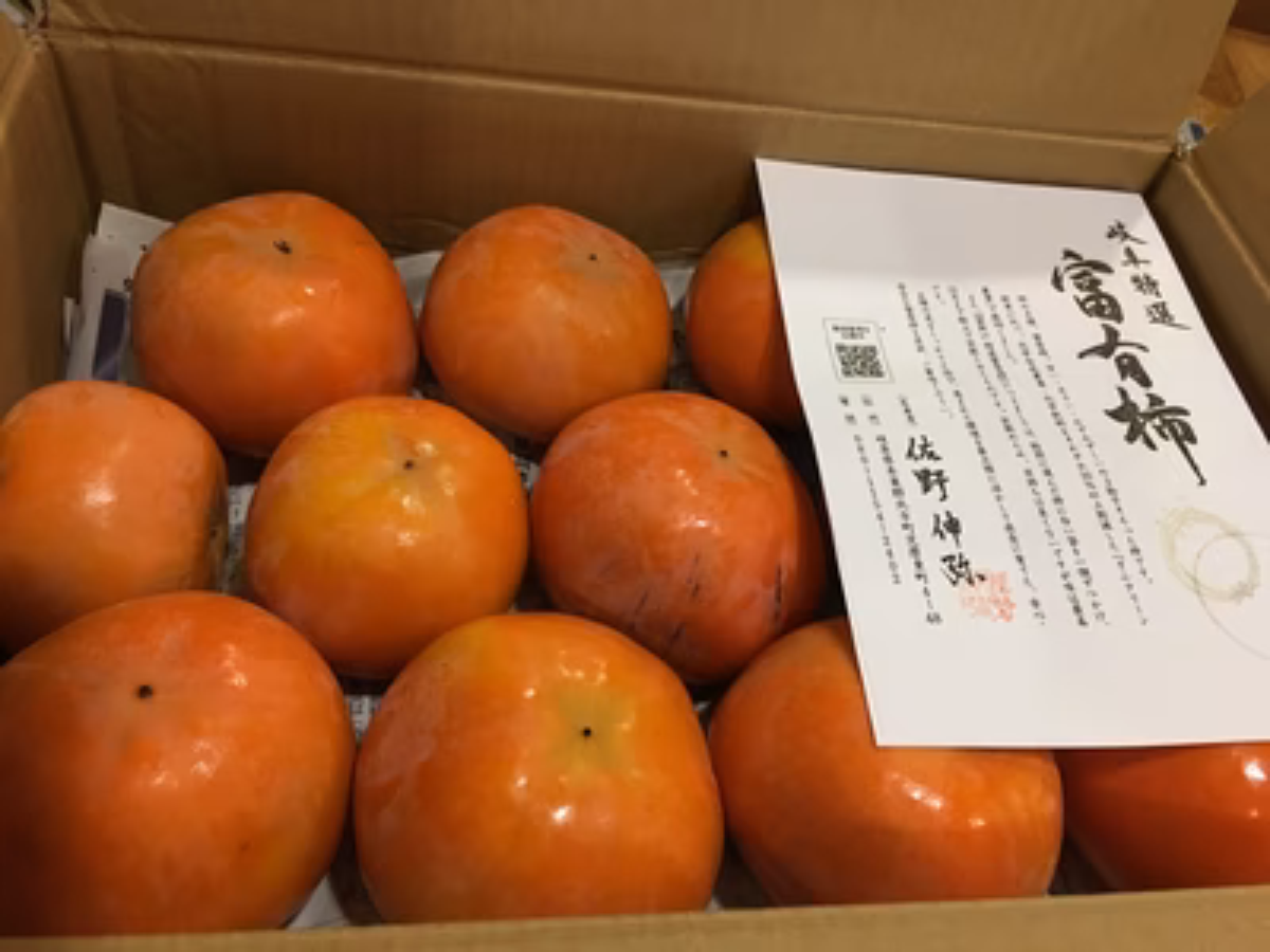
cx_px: 635
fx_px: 1064
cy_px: 476
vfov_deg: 48.2
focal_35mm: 29
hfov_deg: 61.7
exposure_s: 1/15
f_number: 2.2
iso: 80
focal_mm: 4.15
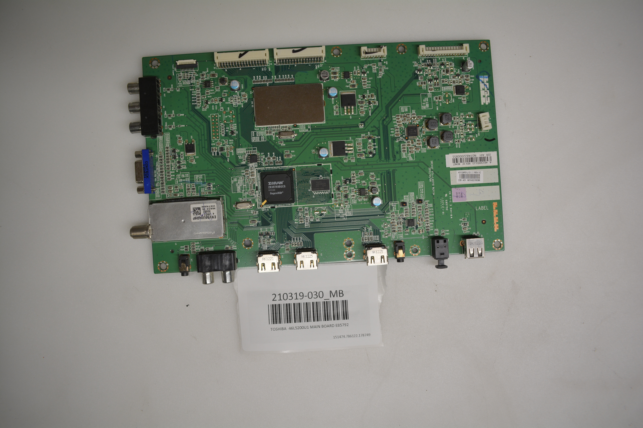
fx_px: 482
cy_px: 214
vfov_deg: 47.9
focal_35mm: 27
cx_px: 322
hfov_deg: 67.4
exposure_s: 1/80
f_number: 4.5
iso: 400
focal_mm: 18
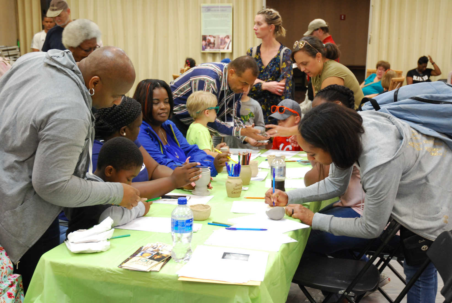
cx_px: 226
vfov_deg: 25.8
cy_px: 152
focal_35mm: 52
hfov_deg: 37.8
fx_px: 660
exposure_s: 1/30
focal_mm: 35
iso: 720
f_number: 4.2
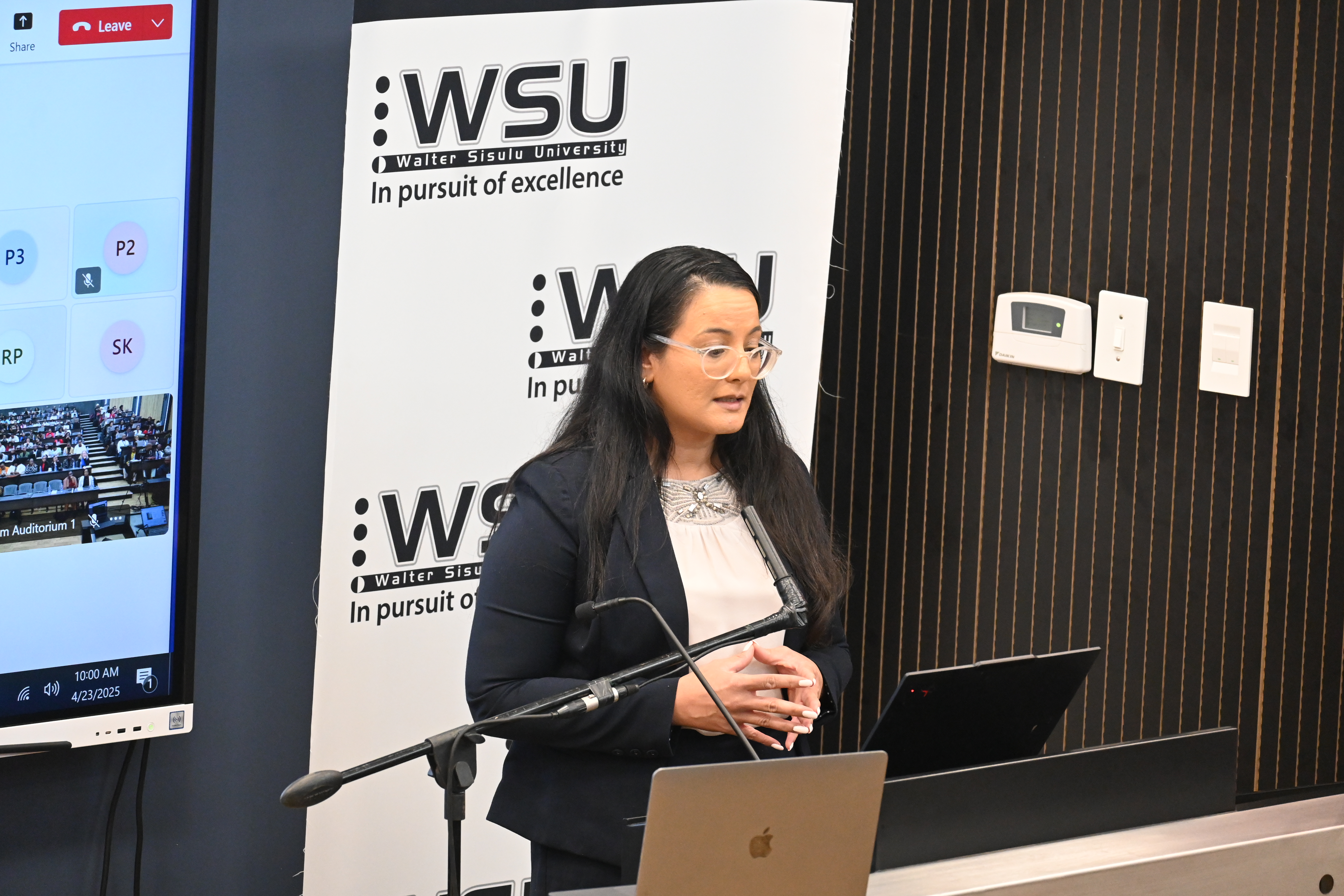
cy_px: 448
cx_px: 672
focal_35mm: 188
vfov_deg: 7.3
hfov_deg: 11.0
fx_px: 6999
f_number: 5.3
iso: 3200
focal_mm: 125
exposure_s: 1/80
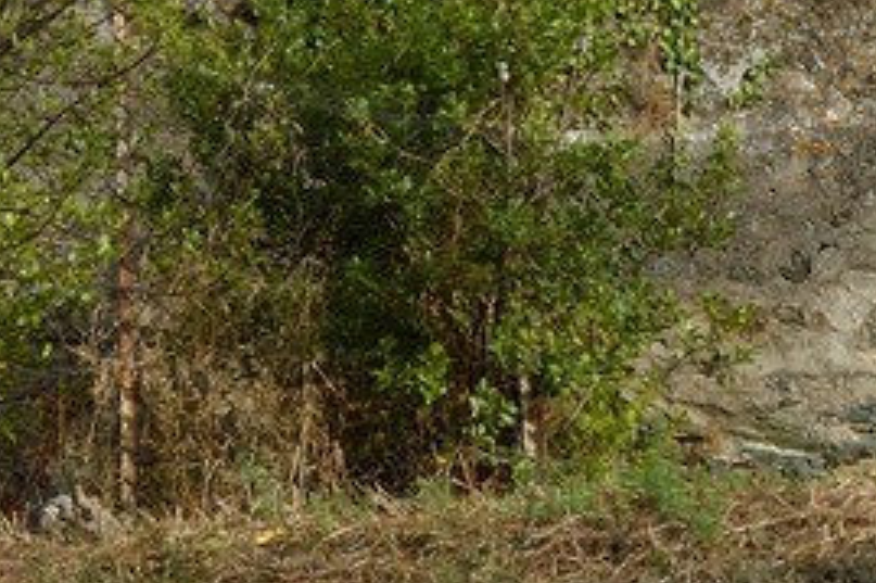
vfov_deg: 2.8
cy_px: -1052
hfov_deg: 4.3
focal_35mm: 476
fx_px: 11575
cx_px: 606
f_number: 13
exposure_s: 1/200
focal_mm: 80
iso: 200
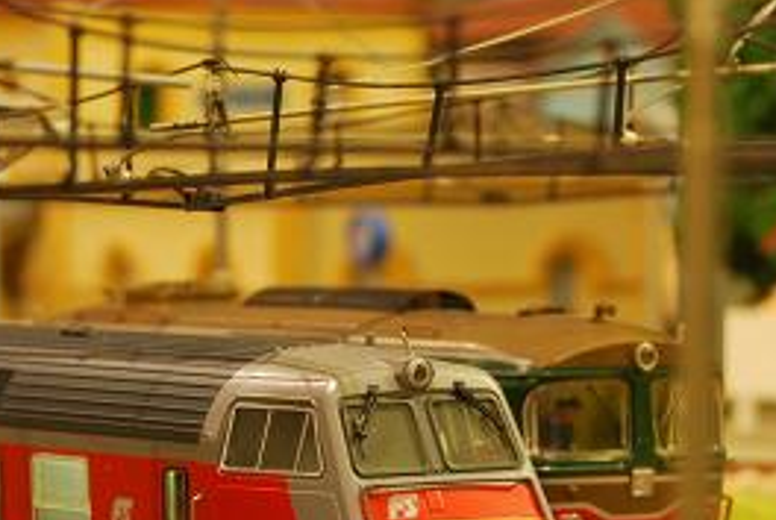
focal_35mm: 242
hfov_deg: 8.5
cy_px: 613
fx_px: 5235
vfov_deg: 5.7
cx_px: 348
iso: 100
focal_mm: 55
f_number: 13
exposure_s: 9
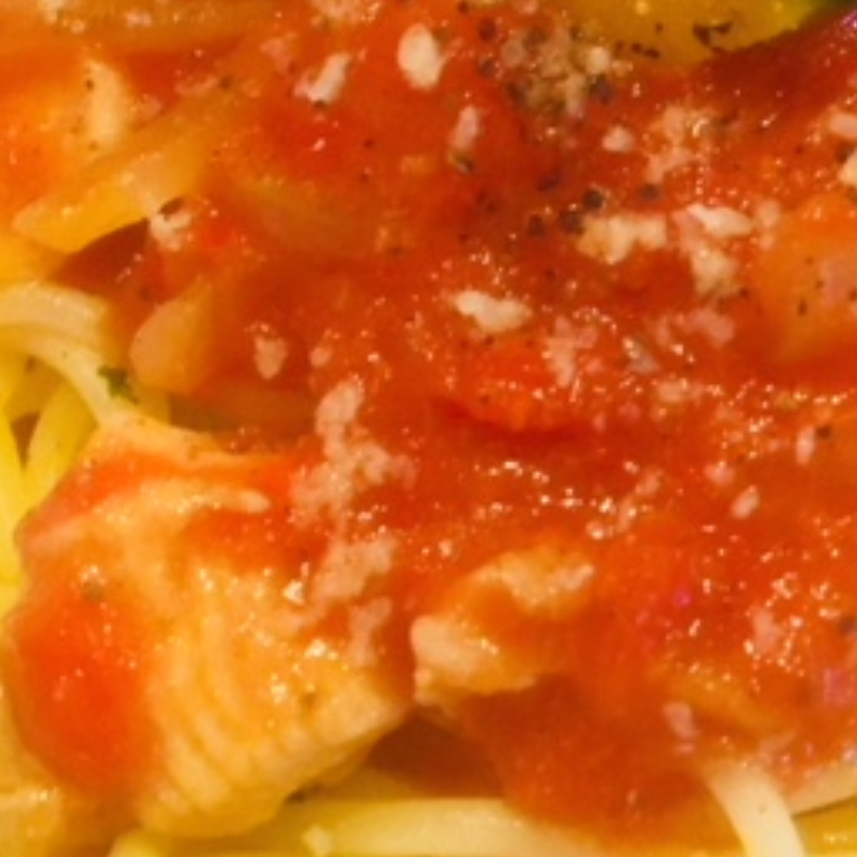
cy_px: 141
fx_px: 1793
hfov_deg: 26.0
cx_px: 770
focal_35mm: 64
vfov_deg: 26.3
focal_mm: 4.15
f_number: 2.2
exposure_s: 1/15
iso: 200
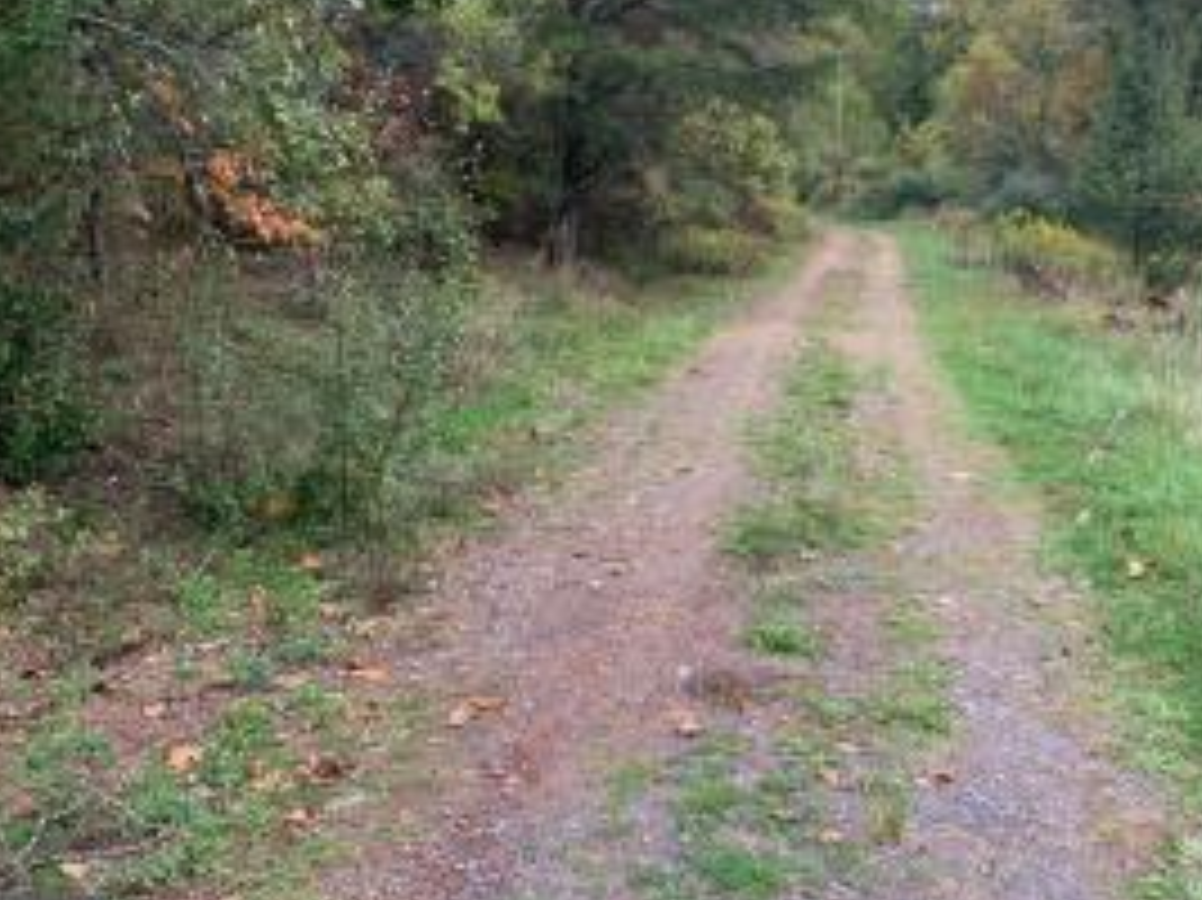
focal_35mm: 39
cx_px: 788
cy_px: 292
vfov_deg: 36.4
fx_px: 1354
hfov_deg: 47.2
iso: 25
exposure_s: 1/333
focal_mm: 4.25
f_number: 1.8
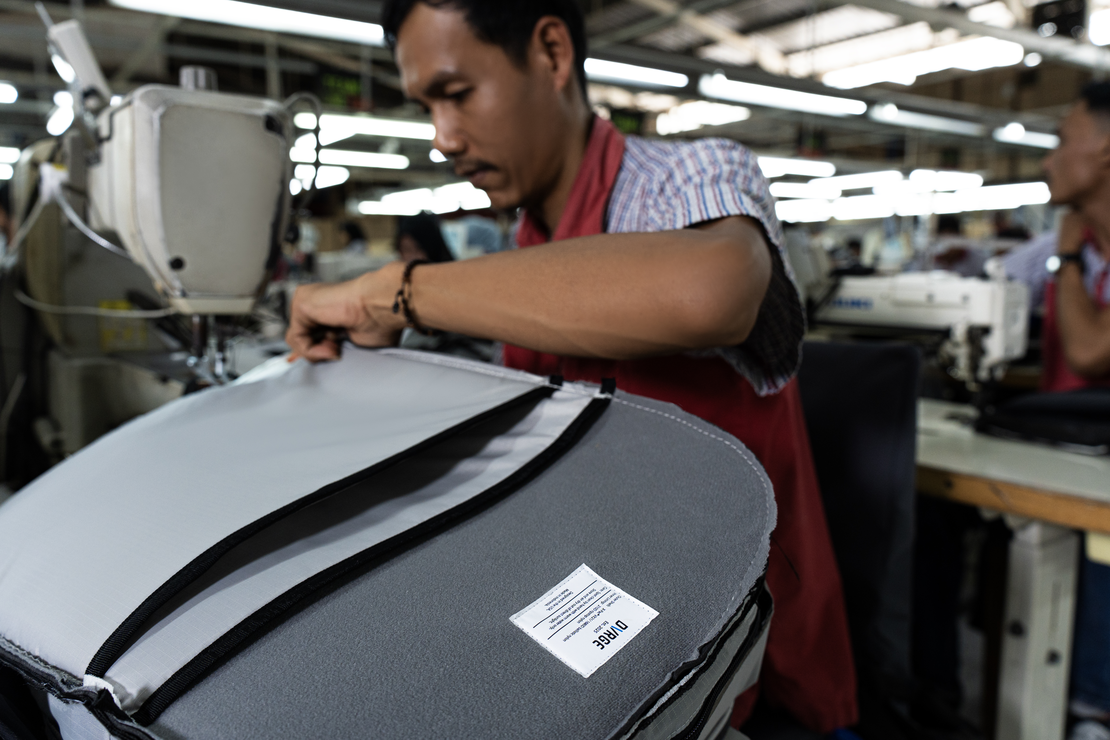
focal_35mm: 28
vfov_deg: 46.4
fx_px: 863
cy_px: 370
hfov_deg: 65.5
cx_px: 555
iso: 800
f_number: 5
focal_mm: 28
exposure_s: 1/125
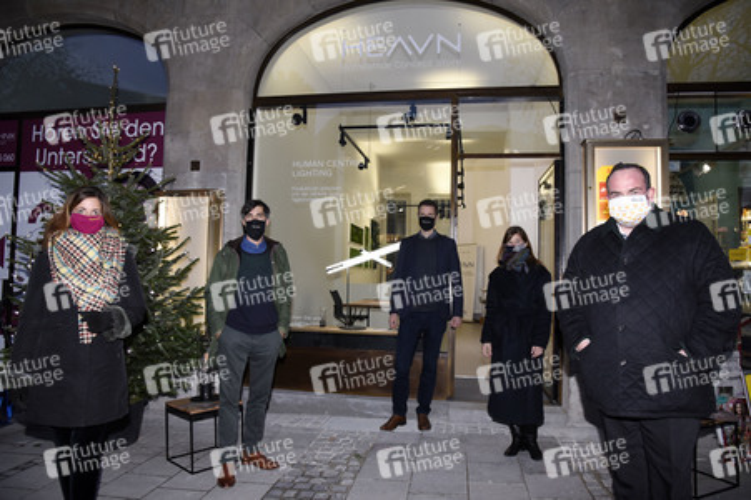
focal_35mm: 24
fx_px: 500
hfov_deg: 73.8
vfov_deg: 53.1
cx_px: 376
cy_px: 250
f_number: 6.3
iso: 1600
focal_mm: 24
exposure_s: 1/160
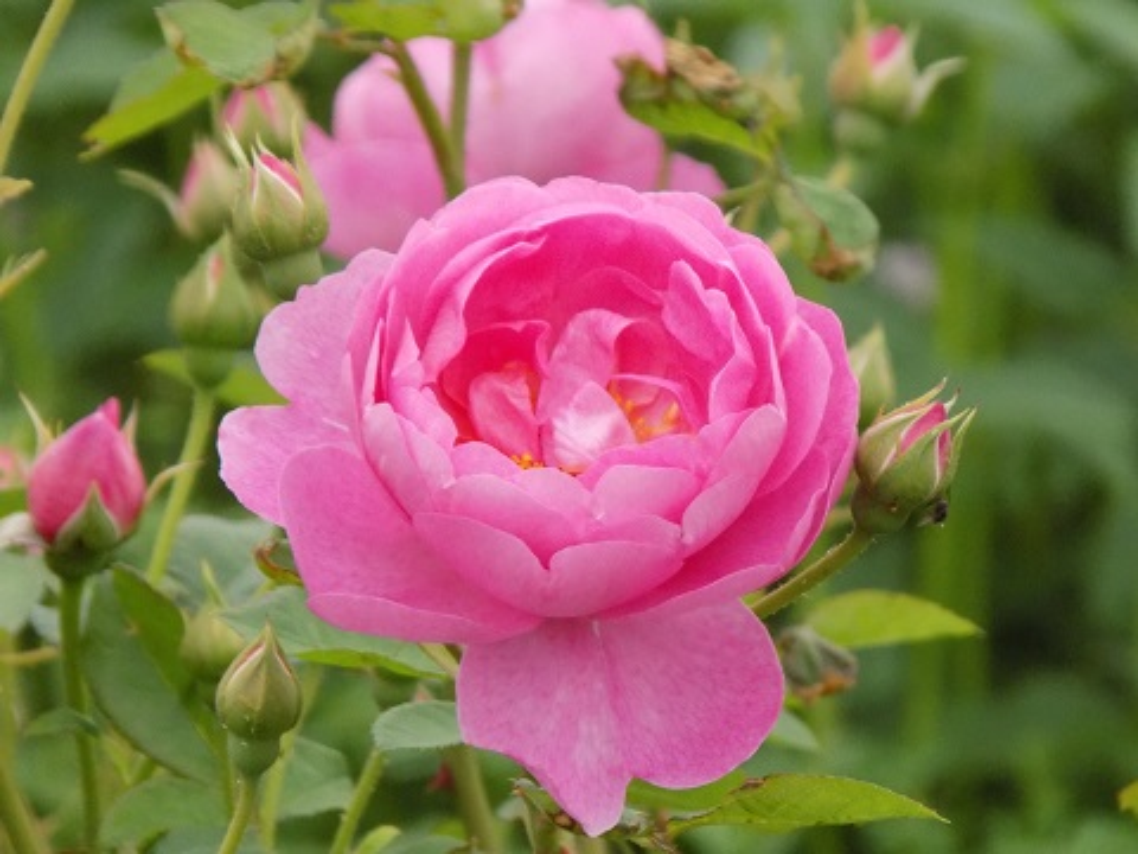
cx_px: 569
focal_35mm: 537
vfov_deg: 2.8
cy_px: 427
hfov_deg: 3.7
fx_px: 17654
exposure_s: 1/25
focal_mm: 95.4
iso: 400
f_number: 5.9
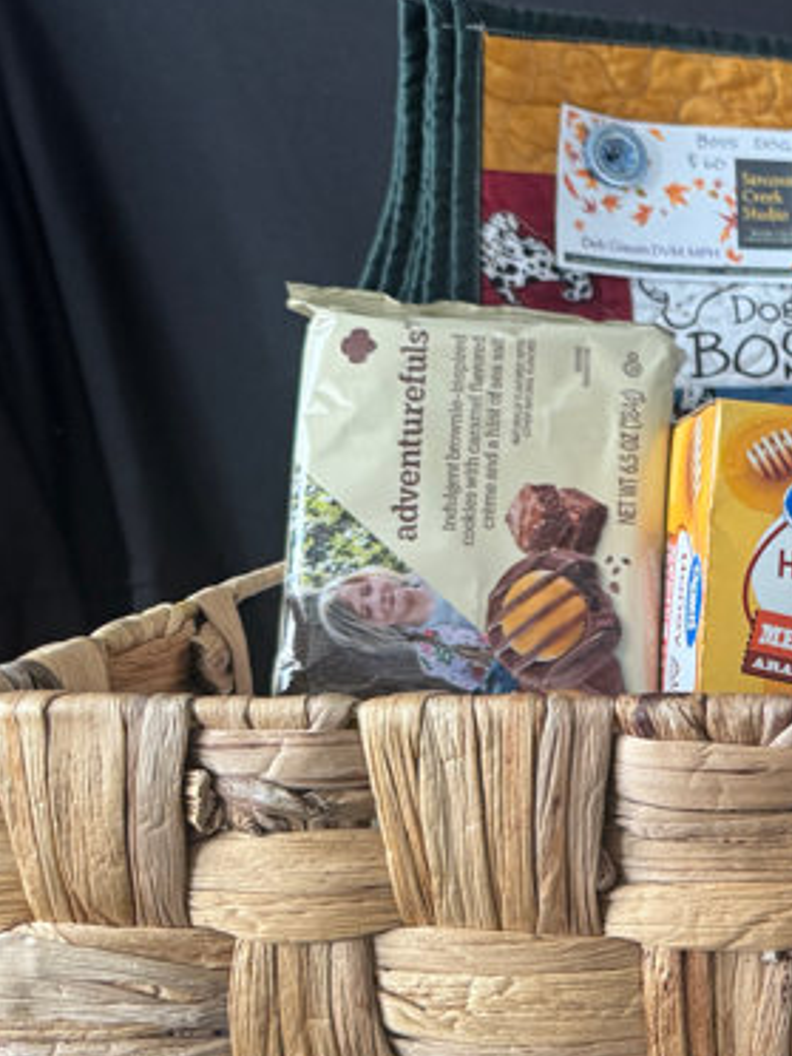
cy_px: 603
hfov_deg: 21.9
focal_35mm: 58
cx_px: 1107
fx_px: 1769
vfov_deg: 33.2
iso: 250
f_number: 1.78
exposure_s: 1/60
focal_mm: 6.76
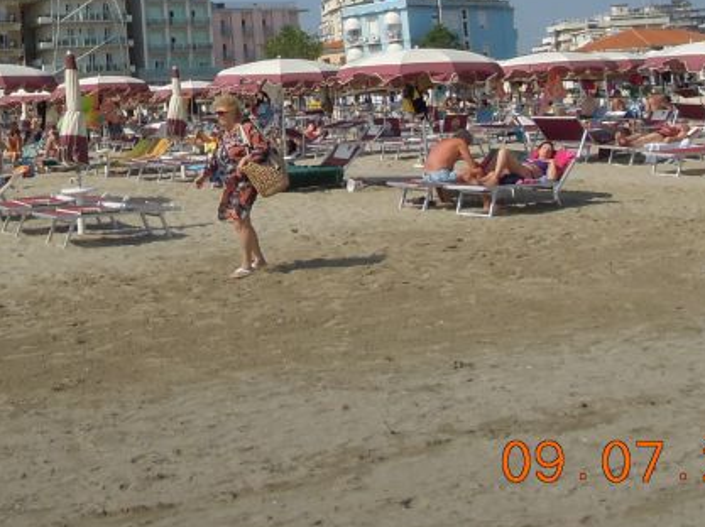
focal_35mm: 59
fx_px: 1201
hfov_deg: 31.0
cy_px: -51
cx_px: 51
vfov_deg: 23.3
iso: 160
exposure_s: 1/1250
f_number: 5.6
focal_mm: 4.3
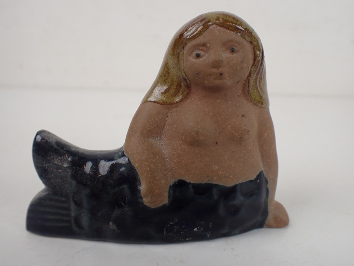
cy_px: 133
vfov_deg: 46.8
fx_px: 307
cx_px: 177
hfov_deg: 60.0
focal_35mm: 30
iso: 200
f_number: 2.3
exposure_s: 1/125
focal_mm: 5.4
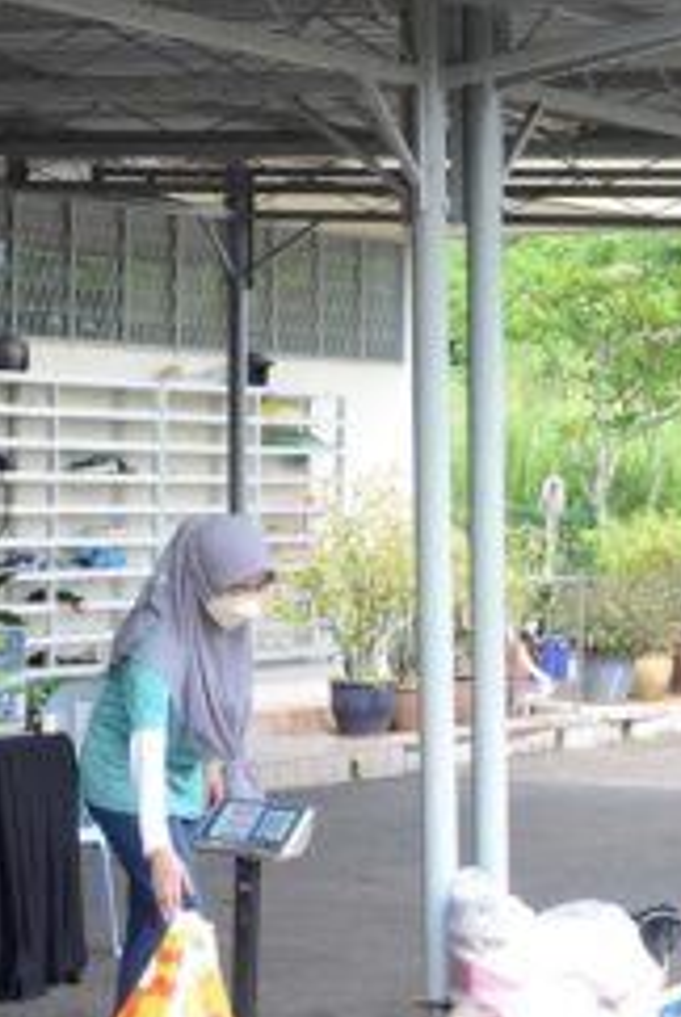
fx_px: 2942
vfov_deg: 19.5
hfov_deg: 12.5
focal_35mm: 104
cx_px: -362
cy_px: 727
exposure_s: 1/200
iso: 200
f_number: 5
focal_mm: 28
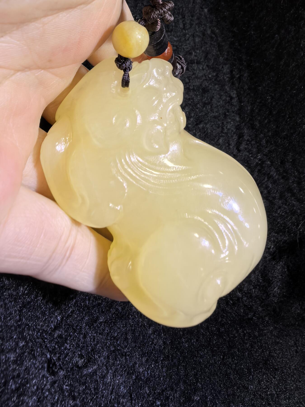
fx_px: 317
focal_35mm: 27
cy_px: 204
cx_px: 152
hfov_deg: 51.4
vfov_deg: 65.3
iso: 250
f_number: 2.2
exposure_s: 1/100
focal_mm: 1.95
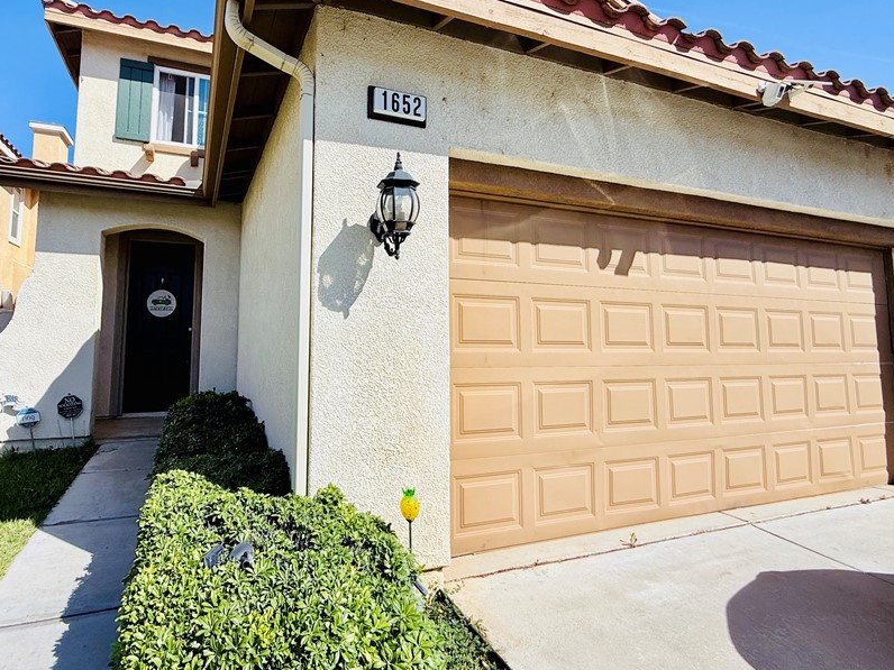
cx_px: 358
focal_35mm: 18
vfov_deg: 71.3
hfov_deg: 86.7
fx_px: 465
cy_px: 294
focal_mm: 2.22
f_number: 2.2
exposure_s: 1/3460
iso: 50
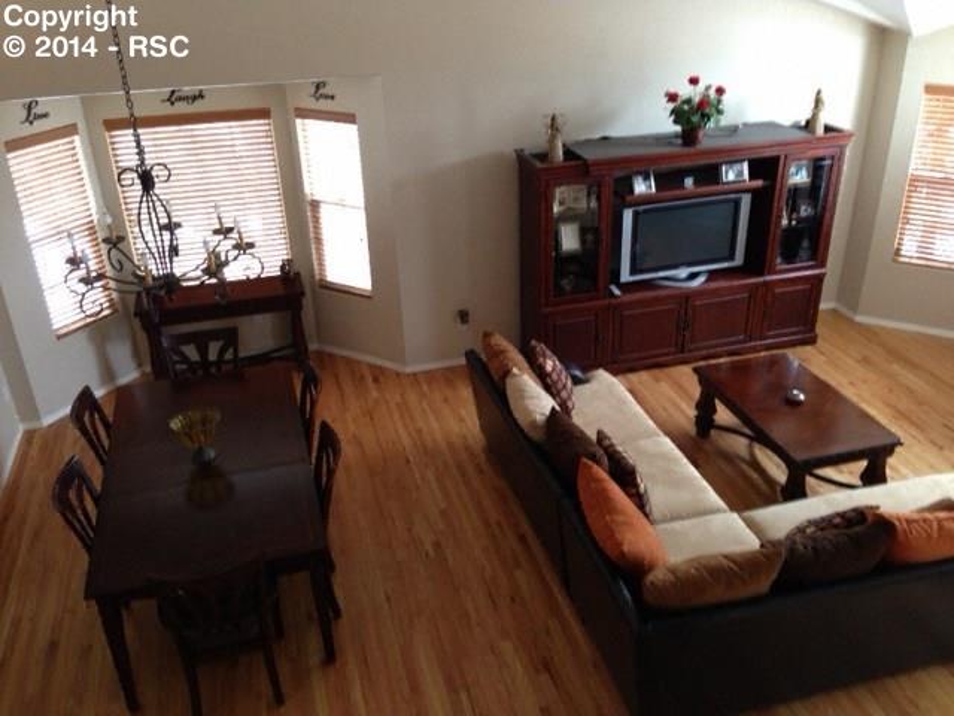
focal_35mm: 33
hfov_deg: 55.4
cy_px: 358
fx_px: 909
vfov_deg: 42.9
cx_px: 477
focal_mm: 4.13
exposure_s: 1/20
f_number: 2.4
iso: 80
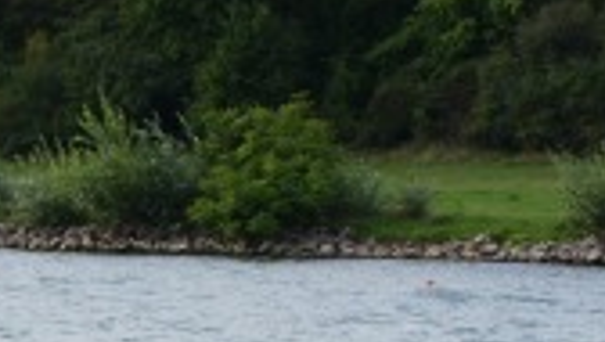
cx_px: -429
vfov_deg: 3.3
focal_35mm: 370
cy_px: 680
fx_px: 5947
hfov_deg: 5.7
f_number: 11
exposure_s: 1/160
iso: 200
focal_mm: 55
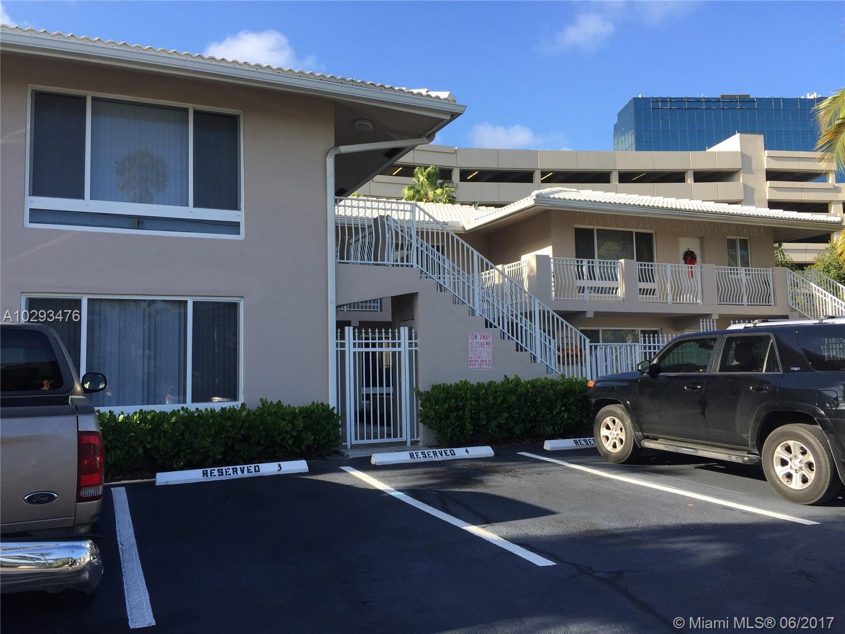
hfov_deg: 61.7
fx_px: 708
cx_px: 422
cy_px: 317
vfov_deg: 48.2
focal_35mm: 29
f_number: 2.2
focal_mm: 4.15
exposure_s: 1/842
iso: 32
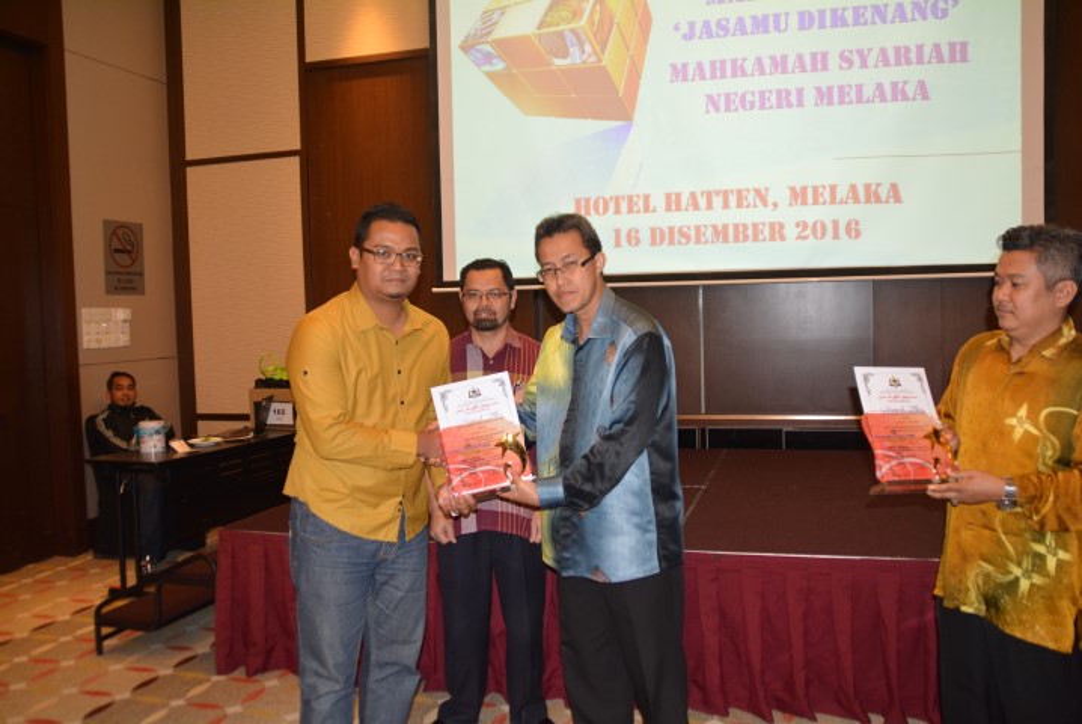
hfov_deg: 57.2
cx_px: 541
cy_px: 362
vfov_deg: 40.0
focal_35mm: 33
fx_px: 993
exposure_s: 1/60
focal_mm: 22
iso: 1100
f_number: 3.5
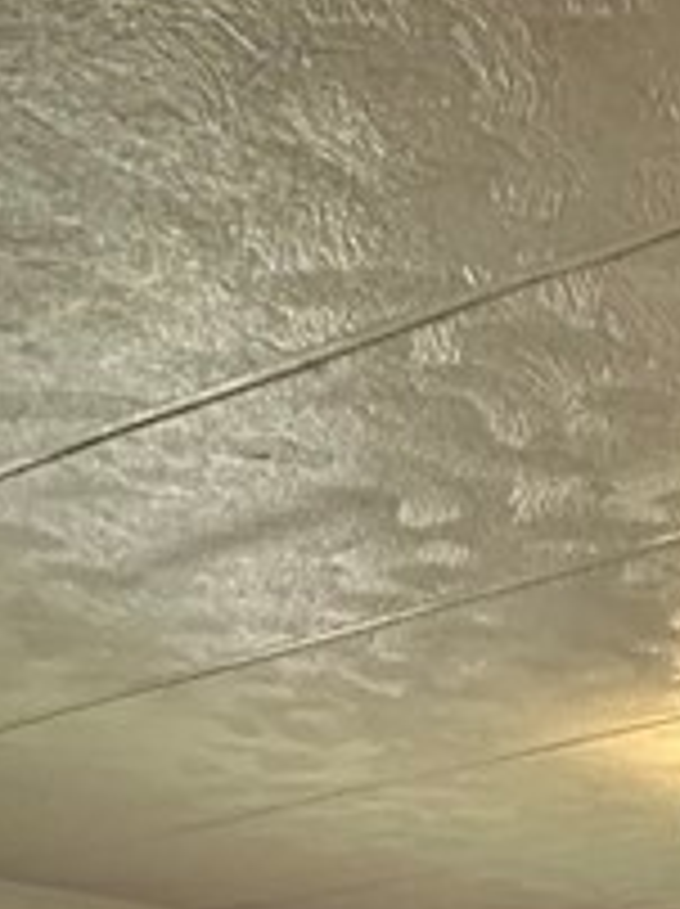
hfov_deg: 16.6
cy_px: 1382
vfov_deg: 22.3
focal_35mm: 71
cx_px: 1279
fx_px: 1864
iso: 1000
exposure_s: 1/60
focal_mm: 2.22
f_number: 2.2
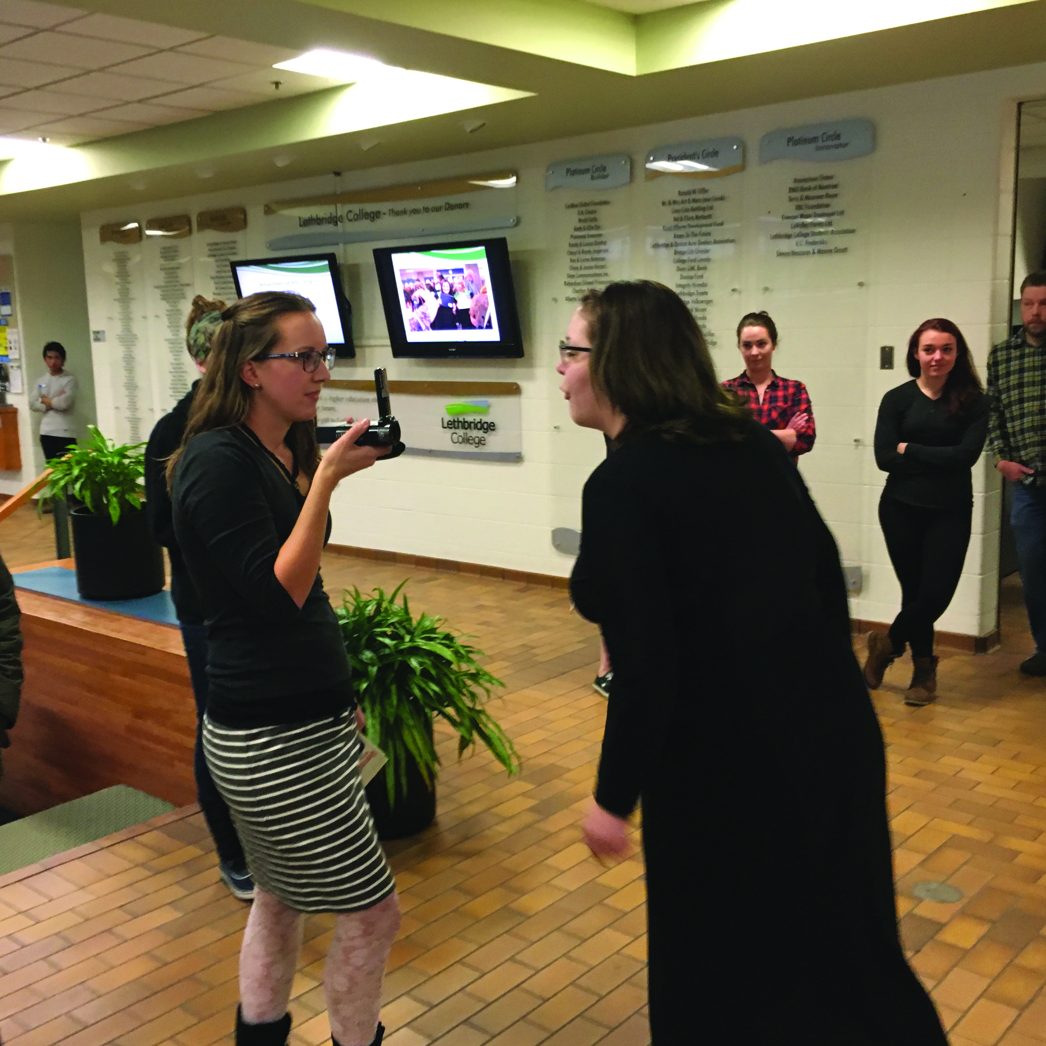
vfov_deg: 47.2
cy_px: 520
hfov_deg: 47.1
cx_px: 445
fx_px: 1197
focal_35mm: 35
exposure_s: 1/30
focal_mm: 4.15
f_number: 2.2
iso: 160
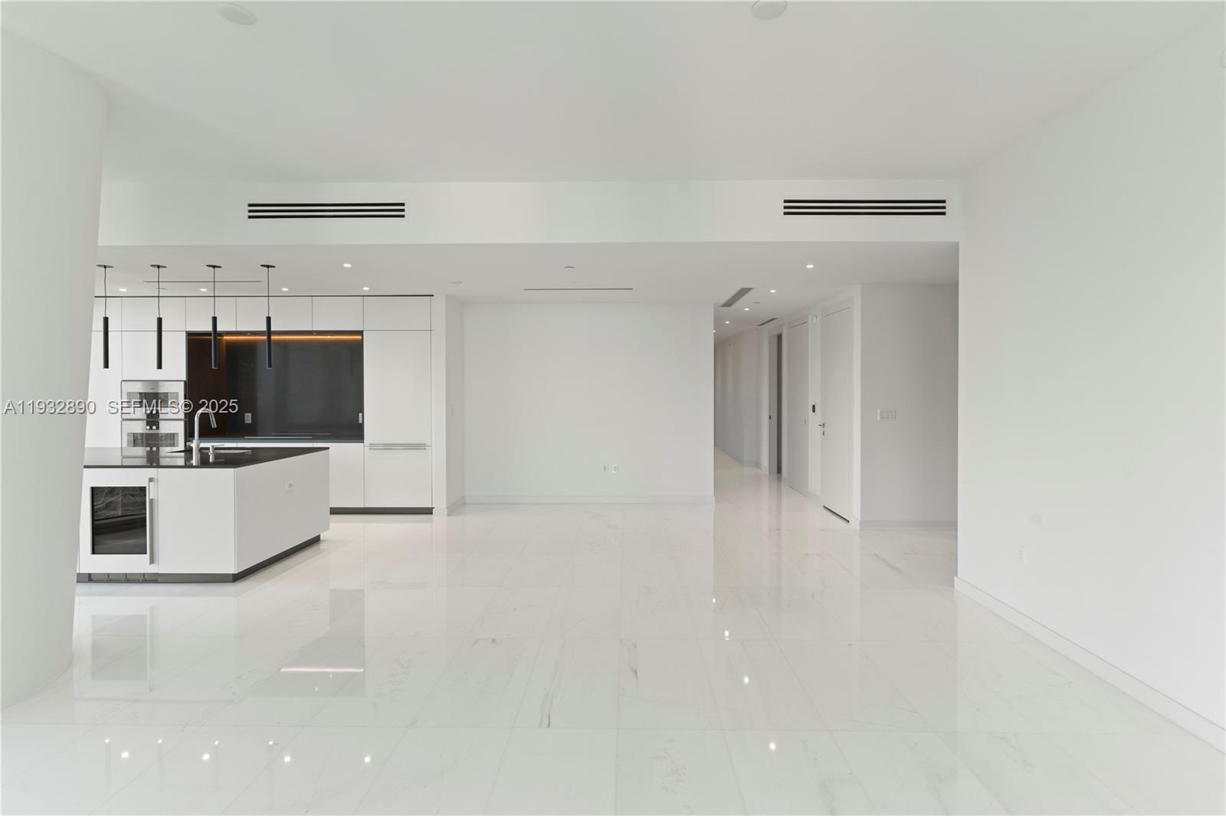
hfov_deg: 93.3
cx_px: 613
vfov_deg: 70.4
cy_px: 408
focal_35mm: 17
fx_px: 579
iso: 200
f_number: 8
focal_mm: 17
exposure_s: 1/20
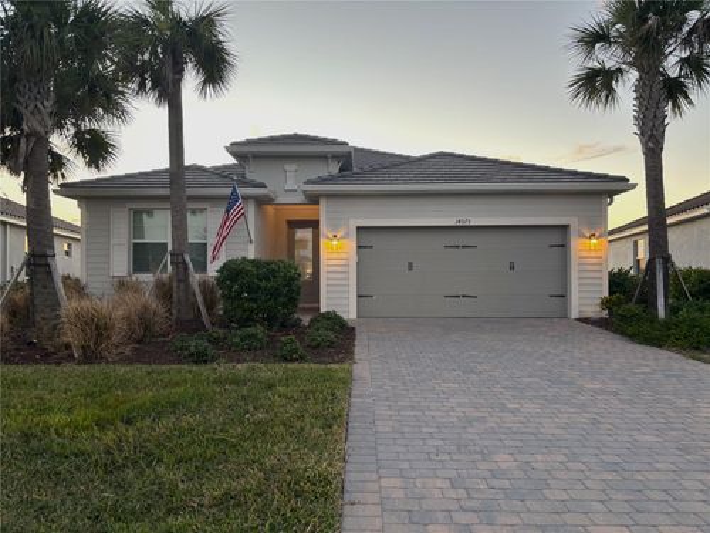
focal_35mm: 26
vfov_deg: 53.1
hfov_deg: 67.3
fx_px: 533
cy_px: 266
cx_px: 355
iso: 80
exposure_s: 1/121
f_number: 1.6
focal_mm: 5.96
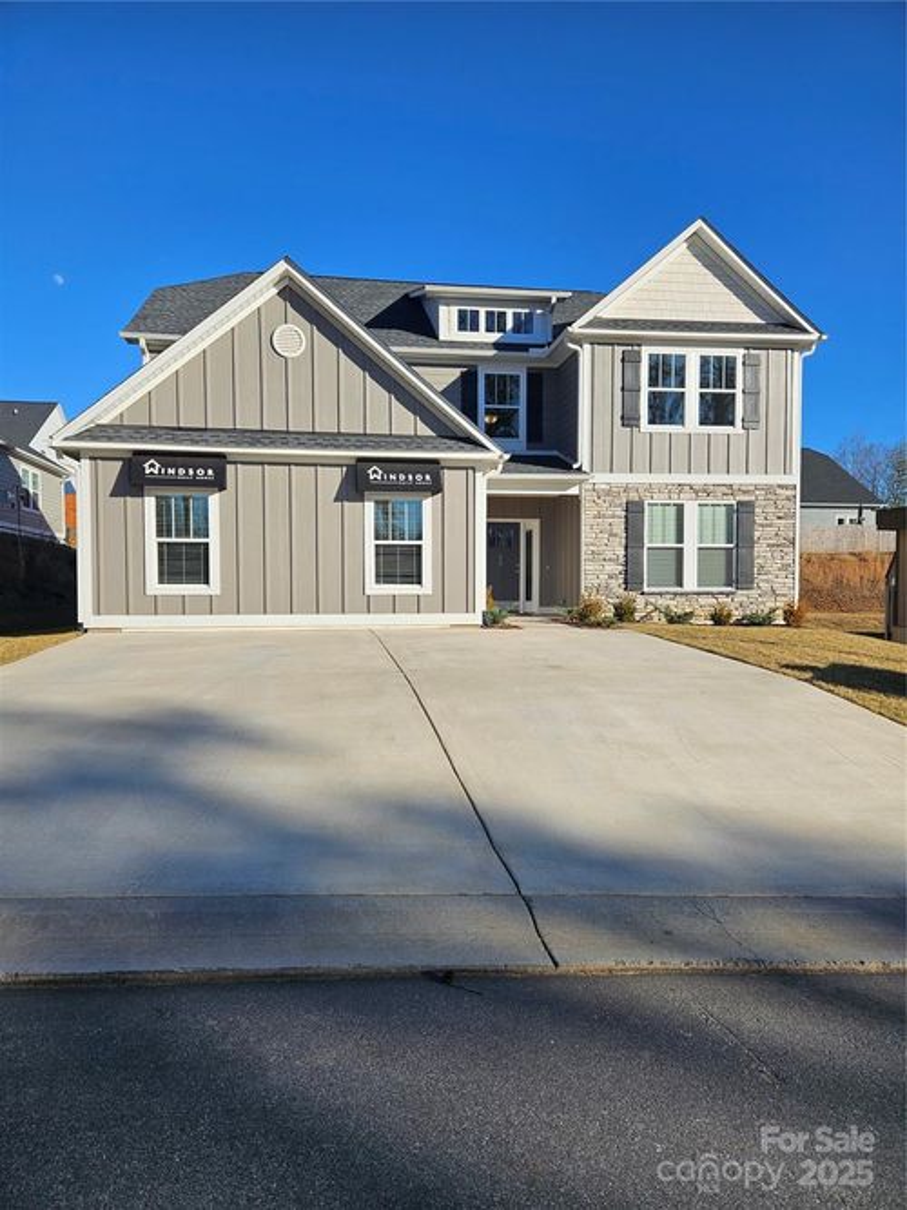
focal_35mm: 23
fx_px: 804
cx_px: 454
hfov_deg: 58.9
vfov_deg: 73.9
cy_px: 605
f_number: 1.8
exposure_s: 1/2497
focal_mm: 5.4
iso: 25
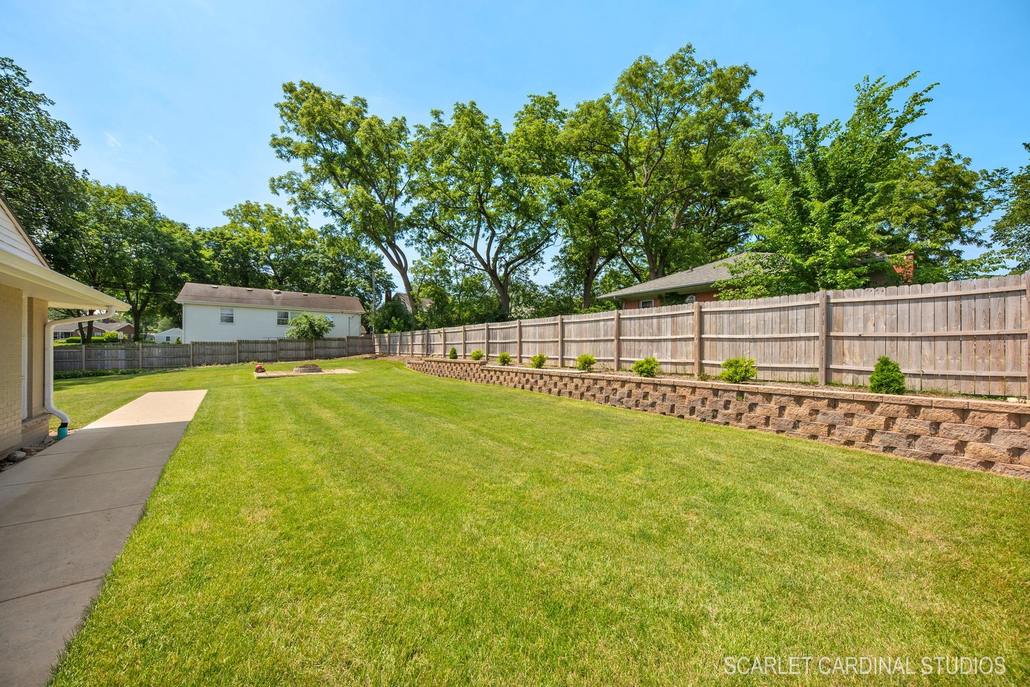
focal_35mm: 12
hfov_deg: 112.6
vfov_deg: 90.1
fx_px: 343
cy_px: 344
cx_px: 515
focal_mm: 12
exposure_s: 1/1250
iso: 400
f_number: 7.1
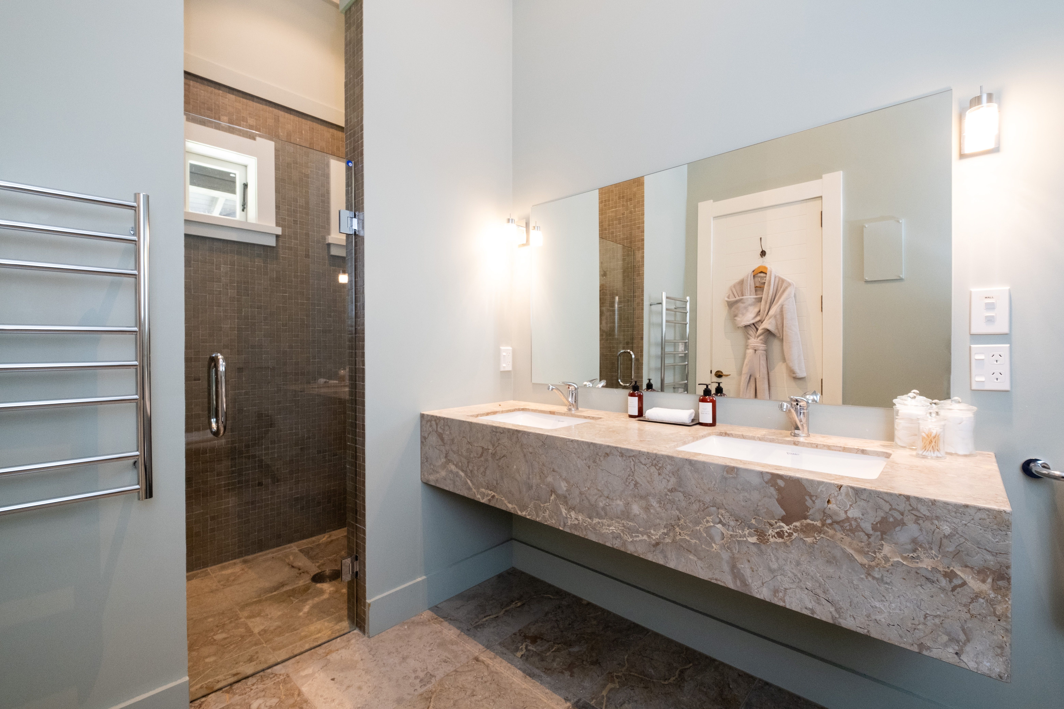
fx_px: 443
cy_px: 354
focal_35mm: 15
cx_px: 532
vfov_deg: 77.3
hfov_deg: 100.4
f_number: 7.1
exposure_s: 1/15
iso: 1250
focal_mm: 10
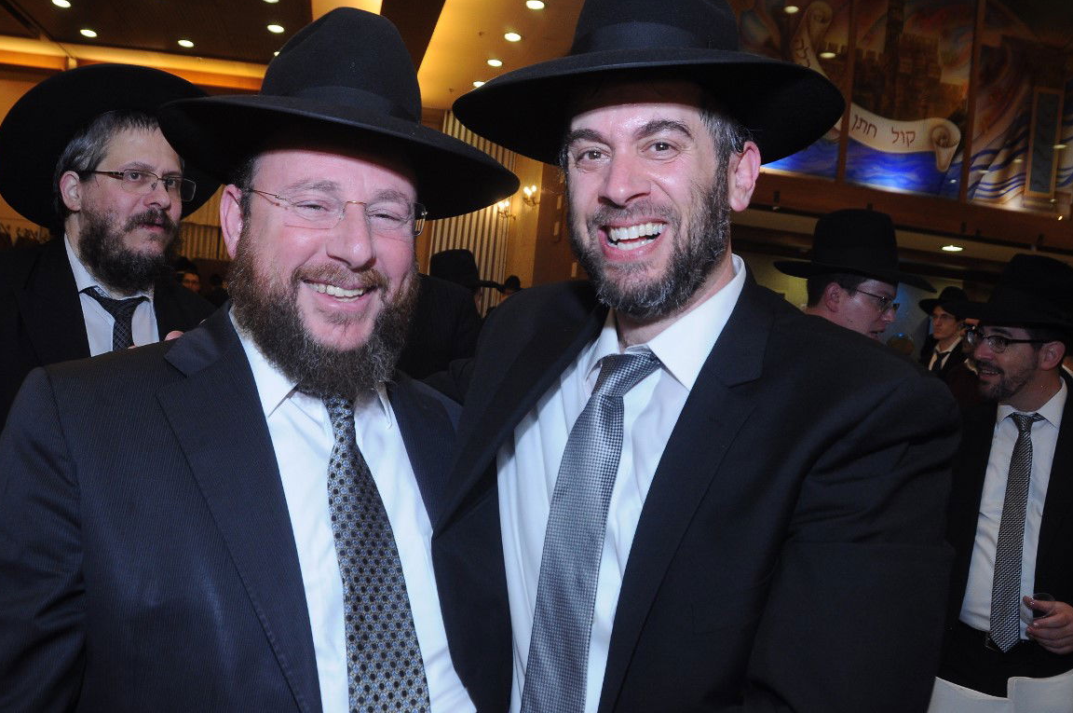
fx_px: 893
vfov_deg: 43.5
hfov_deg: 62.0
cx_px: 527
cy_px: 356
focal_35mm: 30
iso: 640
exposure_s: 1/80
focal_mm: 18
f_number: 6.3
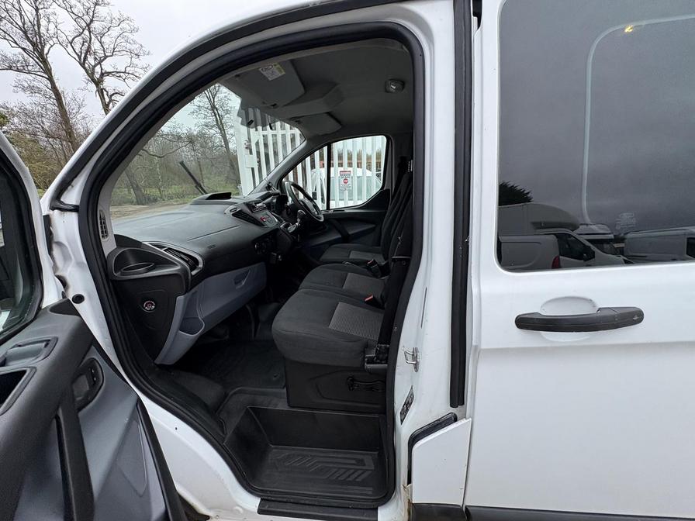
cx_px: 348
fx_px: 281
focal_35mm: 14
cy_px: 260
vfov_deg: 85.7
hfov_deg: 102.1
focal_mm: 2.22
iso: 64
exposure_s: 1/309
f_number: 2.2
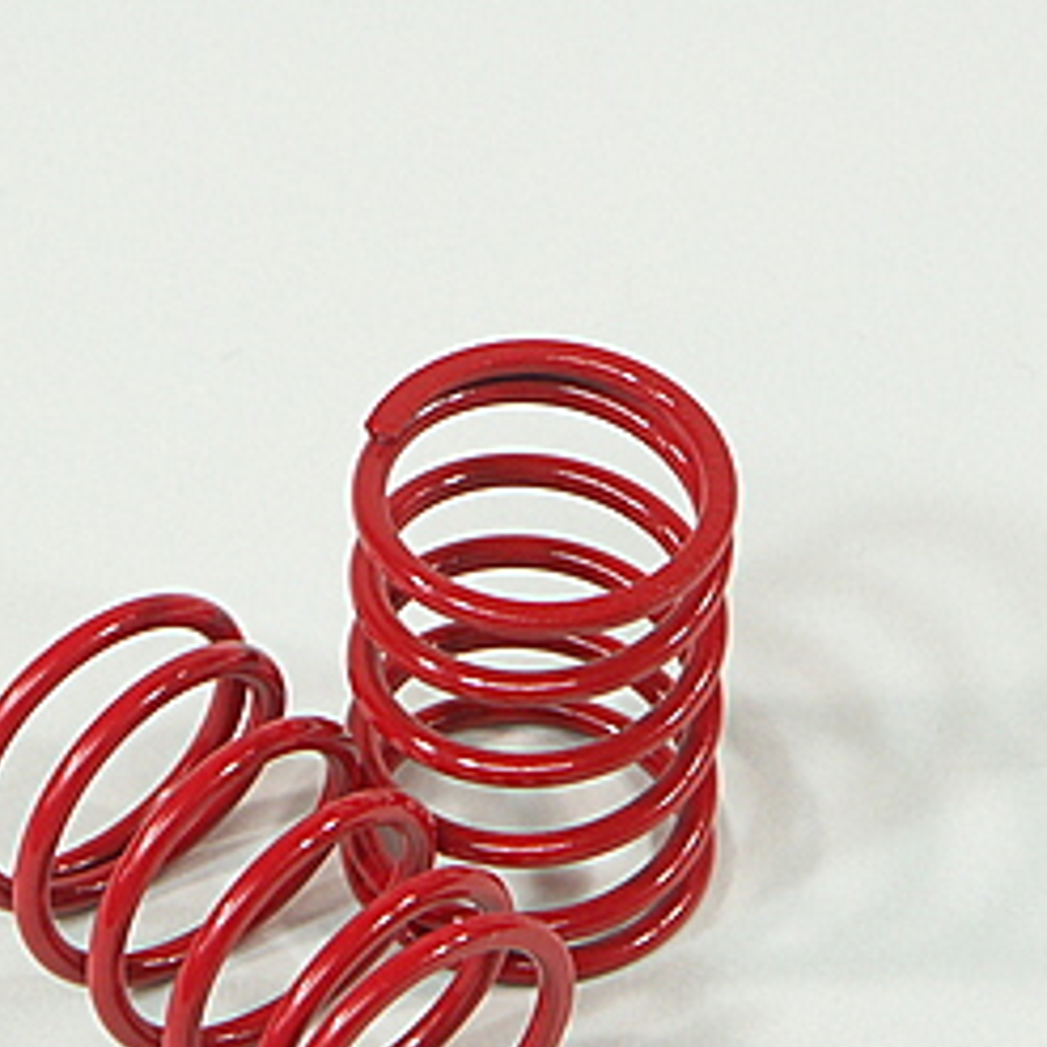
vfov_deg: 4.9
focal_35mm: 358
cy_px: 731
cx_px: 335
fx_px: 12251
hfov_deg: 4.9
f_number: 9
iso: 100
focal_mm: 50.69
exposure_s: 1/13
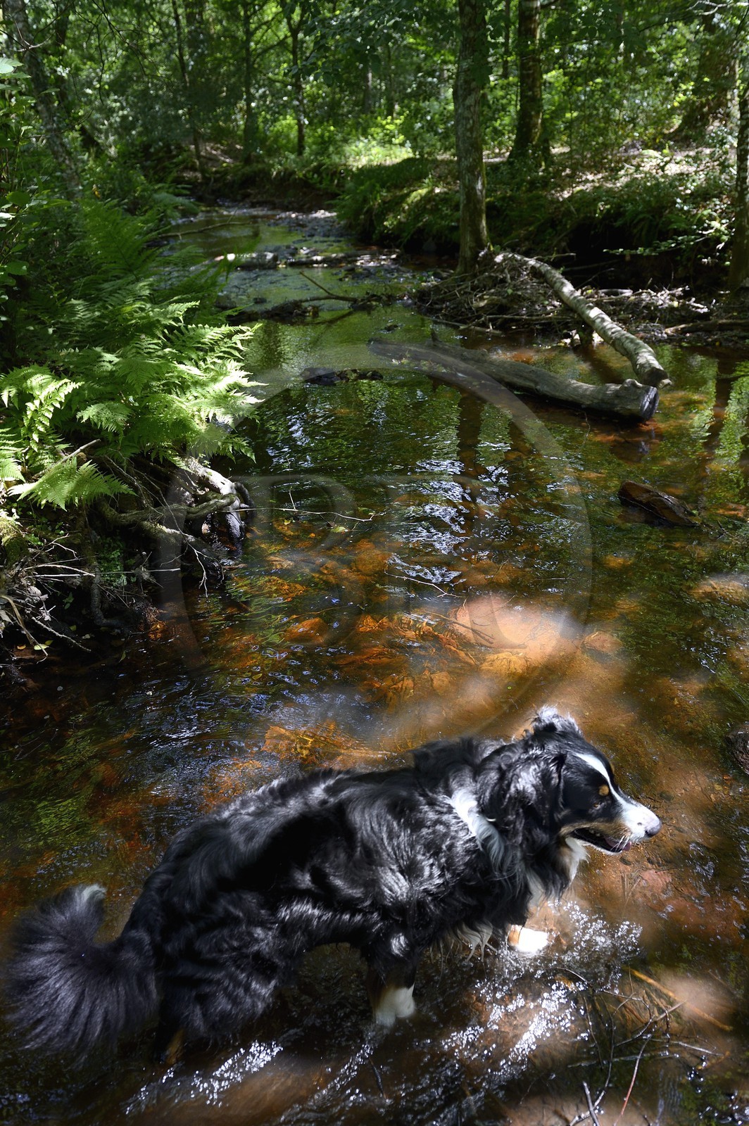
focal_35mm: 24
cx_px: 374
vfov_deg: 73.8
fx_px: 750
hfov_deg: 53.1
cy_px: 563
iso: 800
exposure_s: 1/160
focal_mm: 24
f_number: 4
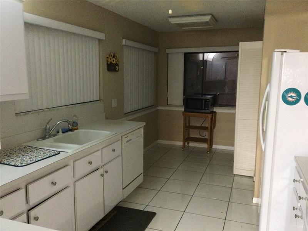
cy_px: 116
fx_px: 276
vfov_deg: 45.4
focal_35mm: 31
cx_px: 154
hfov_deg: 58.4
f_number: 2.4
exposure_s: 1/15
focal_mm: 3.3
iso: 250
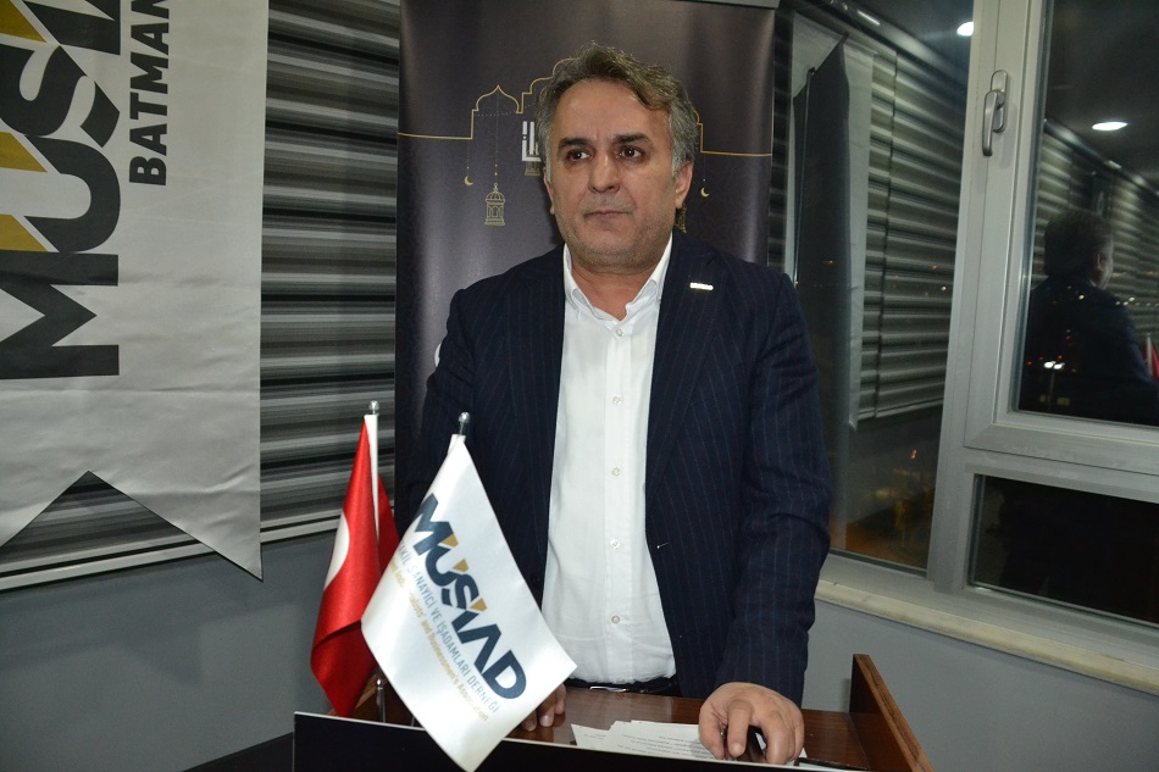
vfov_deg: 47.9
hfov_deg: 67.4
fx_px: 869
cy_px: 386
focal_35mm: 27
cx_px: 580
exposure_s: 1/60
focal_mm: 18
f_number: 3.5
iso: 2000
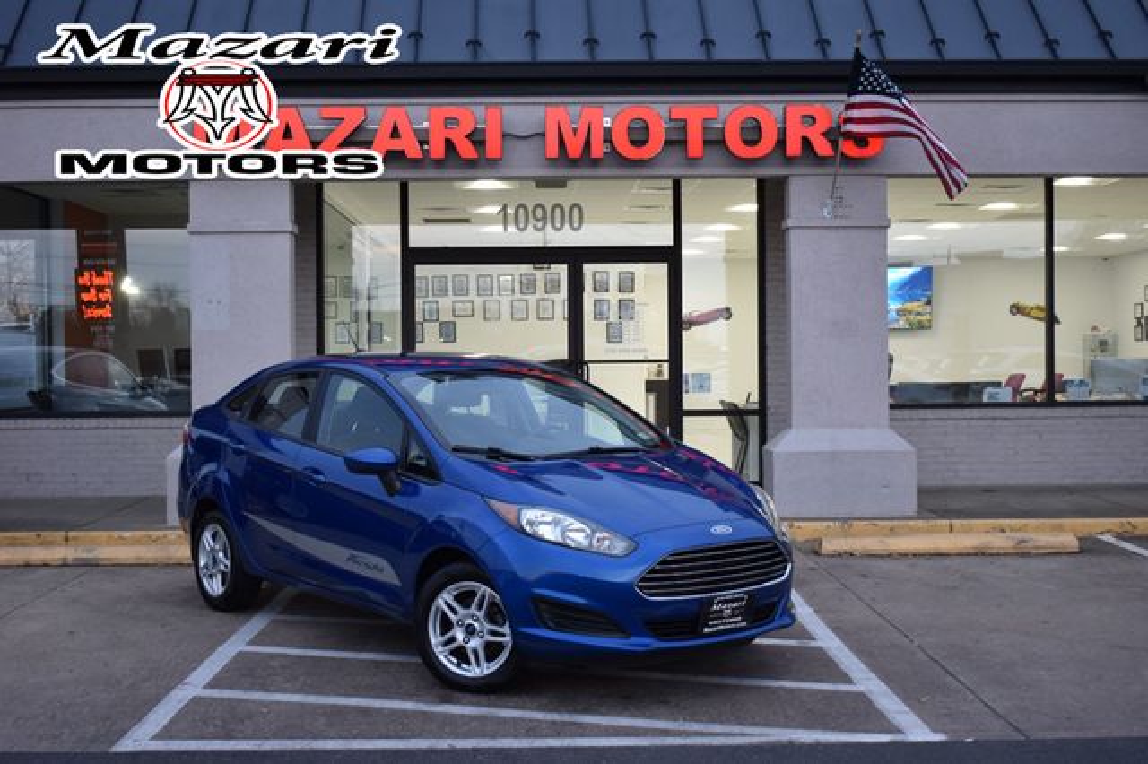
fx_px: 1482
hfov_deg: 42.3
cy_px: 382
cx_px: 574
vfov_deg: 28.9
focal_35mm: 46
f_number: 4.2
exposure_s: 1/60
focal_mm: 31
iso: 450
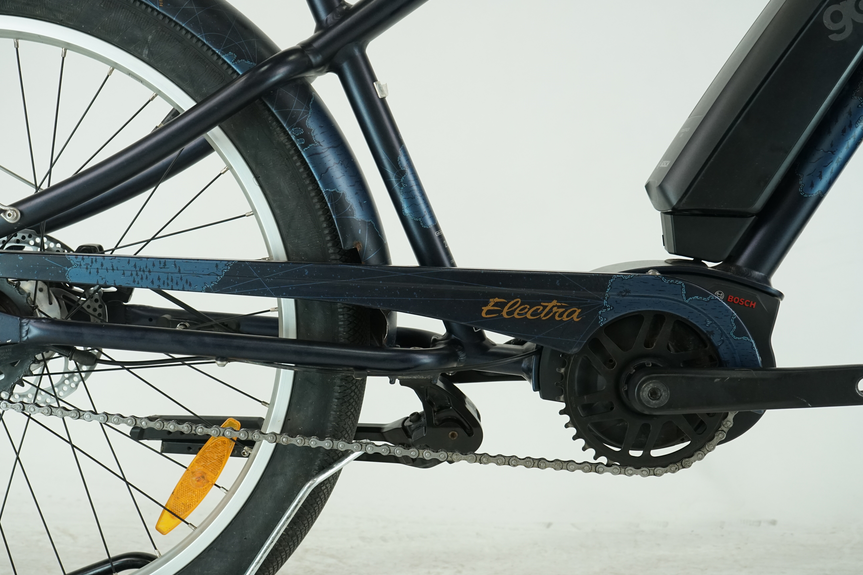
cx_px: 393
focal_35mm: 44
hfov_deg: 44.5
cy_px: 291
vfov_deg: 30.5
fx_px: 1055
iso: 1600
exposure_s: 1/200
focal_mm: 38
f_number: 6.3
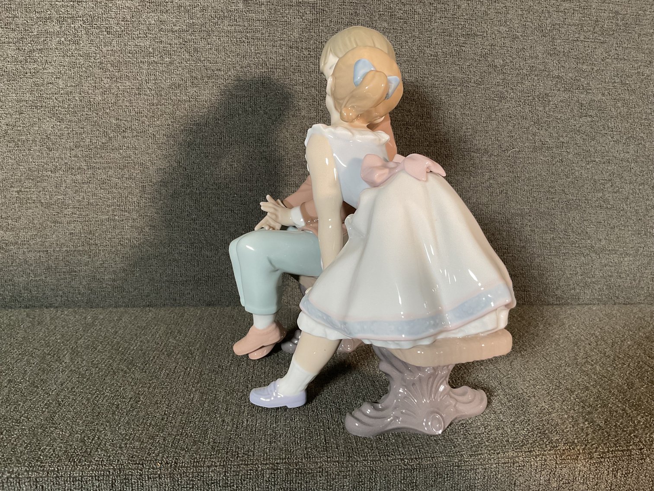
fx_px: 548
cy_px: 246
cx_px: 327
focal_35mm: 29
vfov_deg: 48.2
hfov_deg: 61.7
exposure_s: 1/60
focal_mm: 3
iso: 80
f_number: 1.8
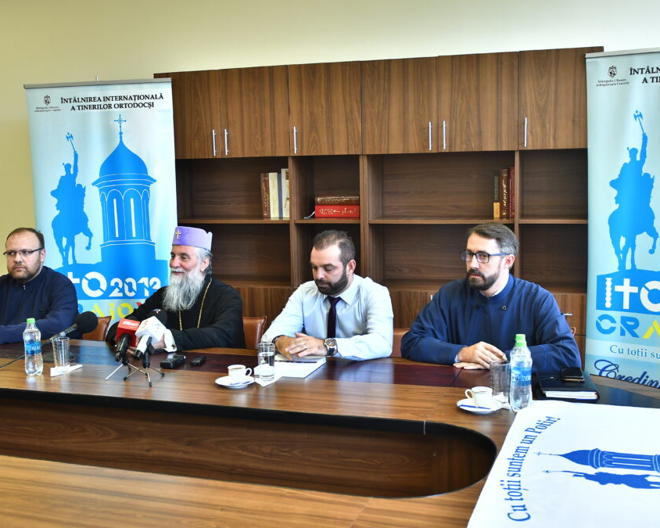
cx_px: 321
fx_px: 801
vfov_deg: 36.5
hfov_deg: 44.8
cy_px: 264
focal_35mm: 41
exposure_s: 1/160
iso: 500
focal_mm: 24
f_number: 3.2
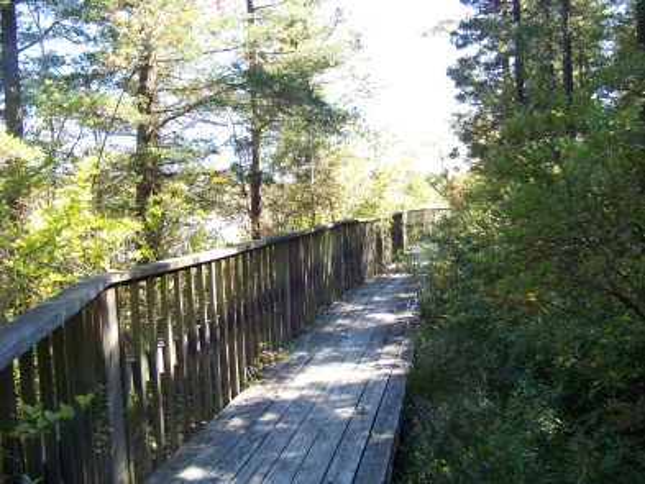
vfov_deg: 39.7
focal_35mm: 36
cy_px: 242
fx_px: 671
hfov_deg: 51.3
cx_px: 322
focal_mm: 5.85
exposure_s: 1/60
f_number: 2.8
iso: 65
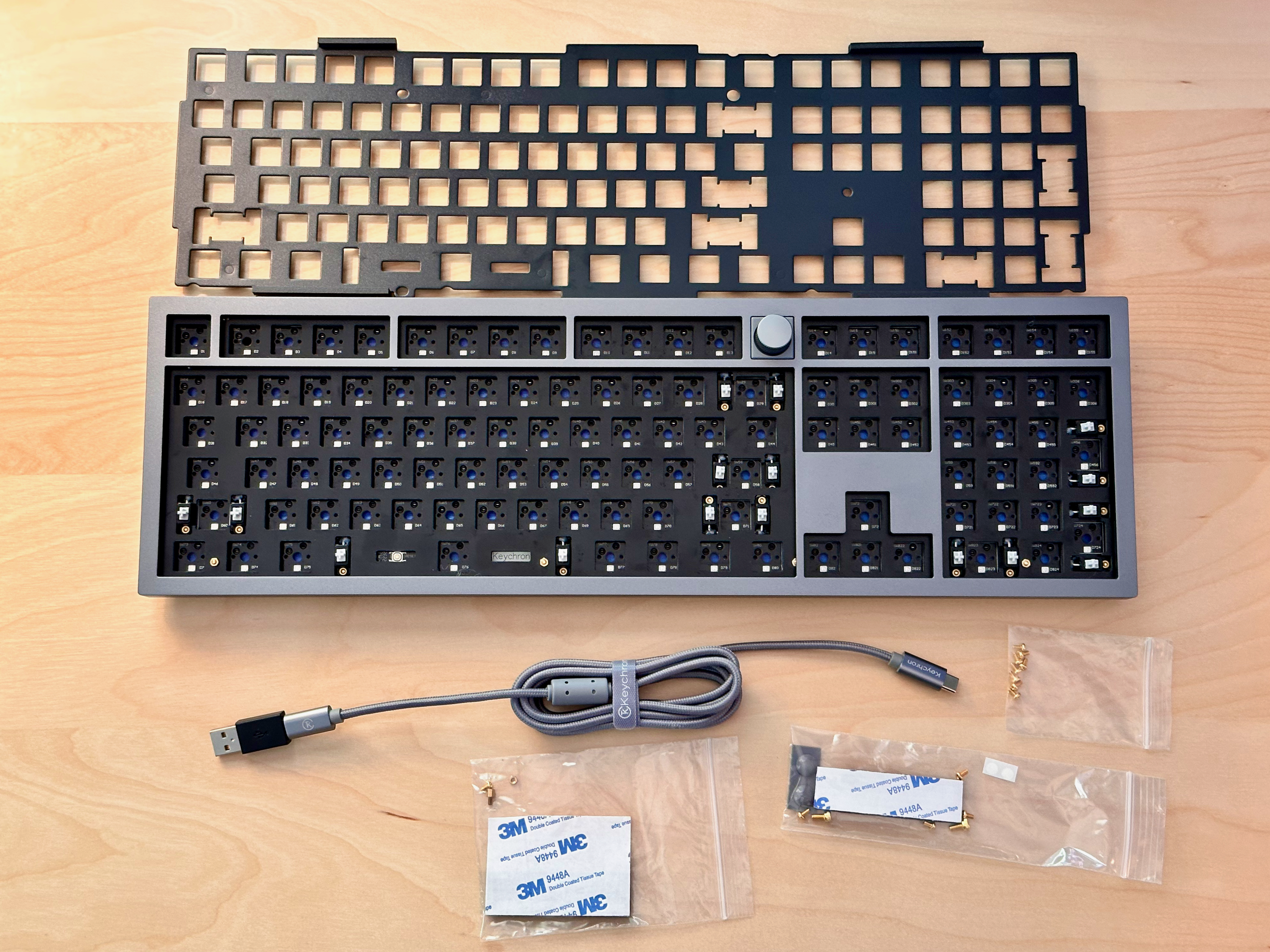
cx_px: 635
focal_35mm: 48
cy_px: 476
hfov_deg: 39.7
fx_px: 1761
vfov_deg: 30.3
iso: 200
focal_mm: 6.86
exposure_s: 1/40
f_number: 1.78
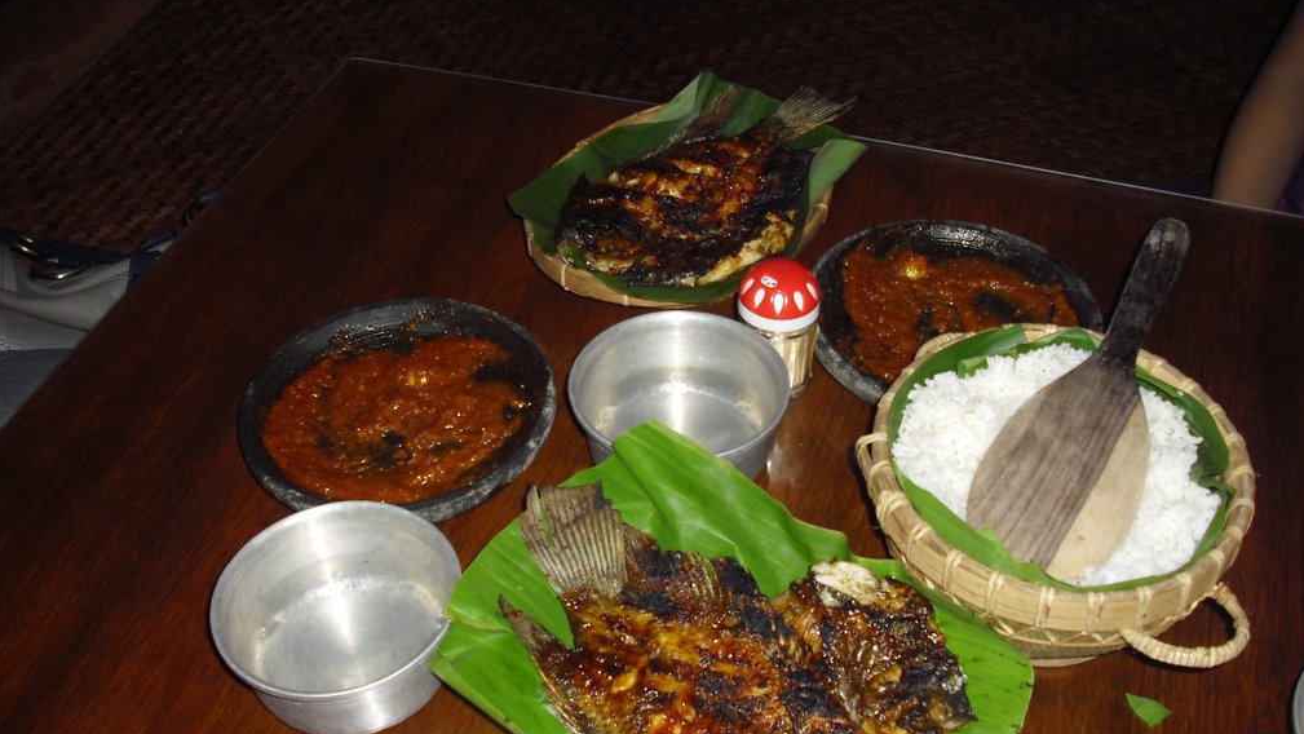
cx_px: 658
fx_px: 1452
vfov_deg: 28.3
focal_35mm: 42
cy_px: 406
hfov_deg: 48.3
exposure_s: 1/60
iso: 100
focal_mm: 6.2
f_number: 2.8
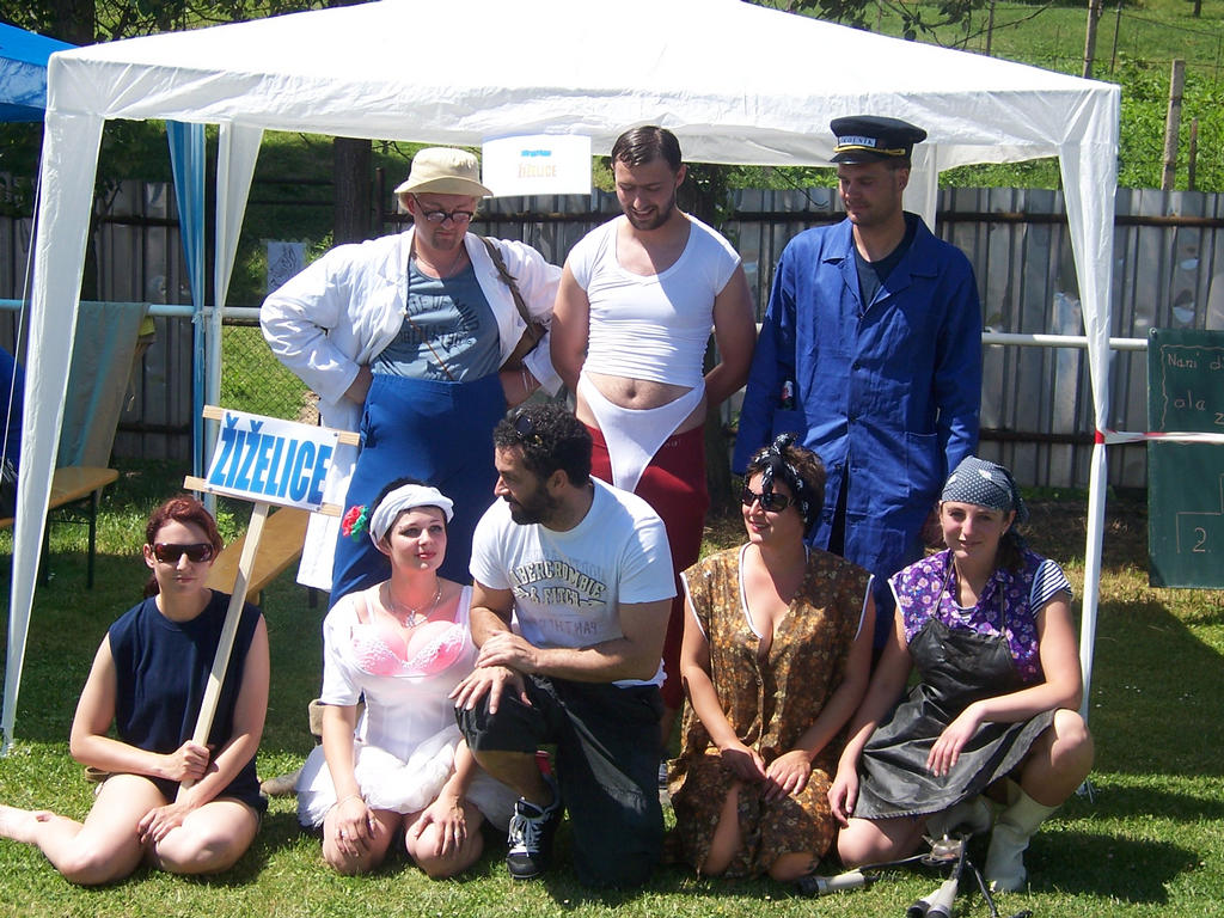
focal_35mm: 60
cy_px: 459
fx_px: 2122
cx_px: 612
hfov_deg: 32.2
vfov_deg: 24.4
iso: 80
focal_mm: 10
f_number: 4.8
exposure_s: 1/500
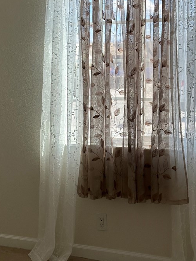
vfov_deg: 26.6
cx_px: 88
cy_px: 95
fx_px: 551
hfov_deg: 20.2
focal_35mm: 73
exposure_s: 1/371
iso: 64
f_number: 1.78
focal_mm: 6.86
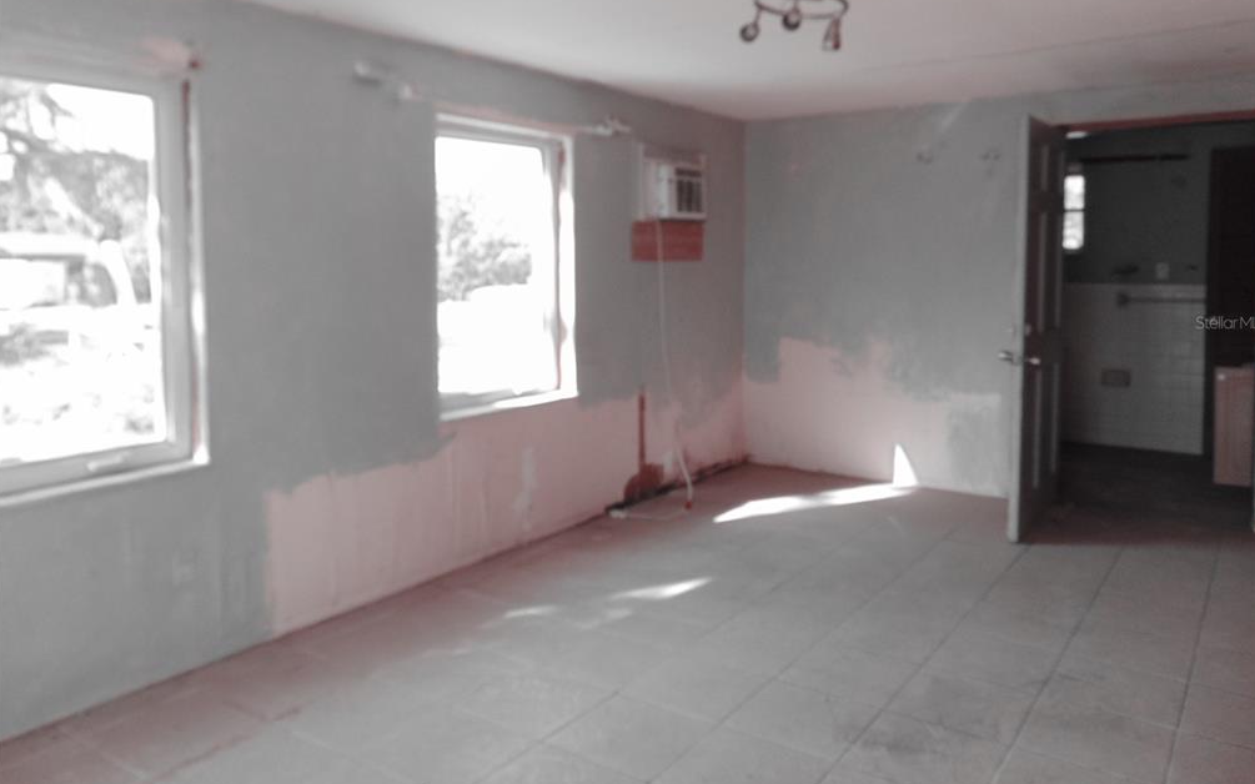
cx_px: 632
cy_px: 322
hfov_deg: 68.4
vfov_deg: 45.8
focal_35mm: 27
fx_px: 923
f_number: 3
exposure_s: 1/100
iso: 80
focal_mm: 4.5
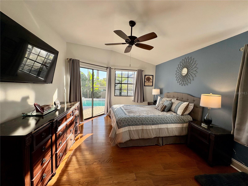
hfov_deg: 102.1
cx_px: 124
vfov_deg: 85.7
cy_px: 93
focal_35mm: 14
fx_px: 100
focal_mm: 2.22
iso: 64
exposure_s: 1/131
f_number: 2.2
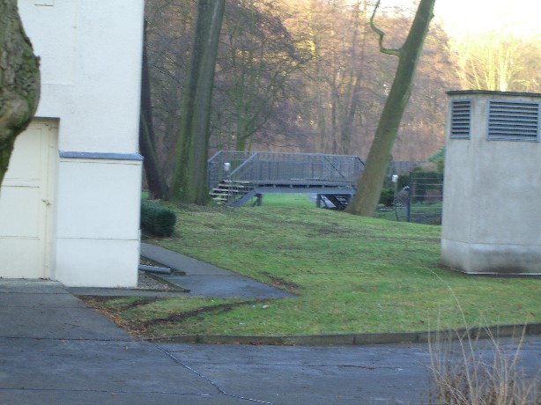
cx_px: 270
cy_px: 202
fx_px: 1781
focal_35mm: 114
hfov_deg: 17.3
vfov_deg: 13.0
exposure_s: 1/30
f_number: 5.1
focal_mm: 23.7
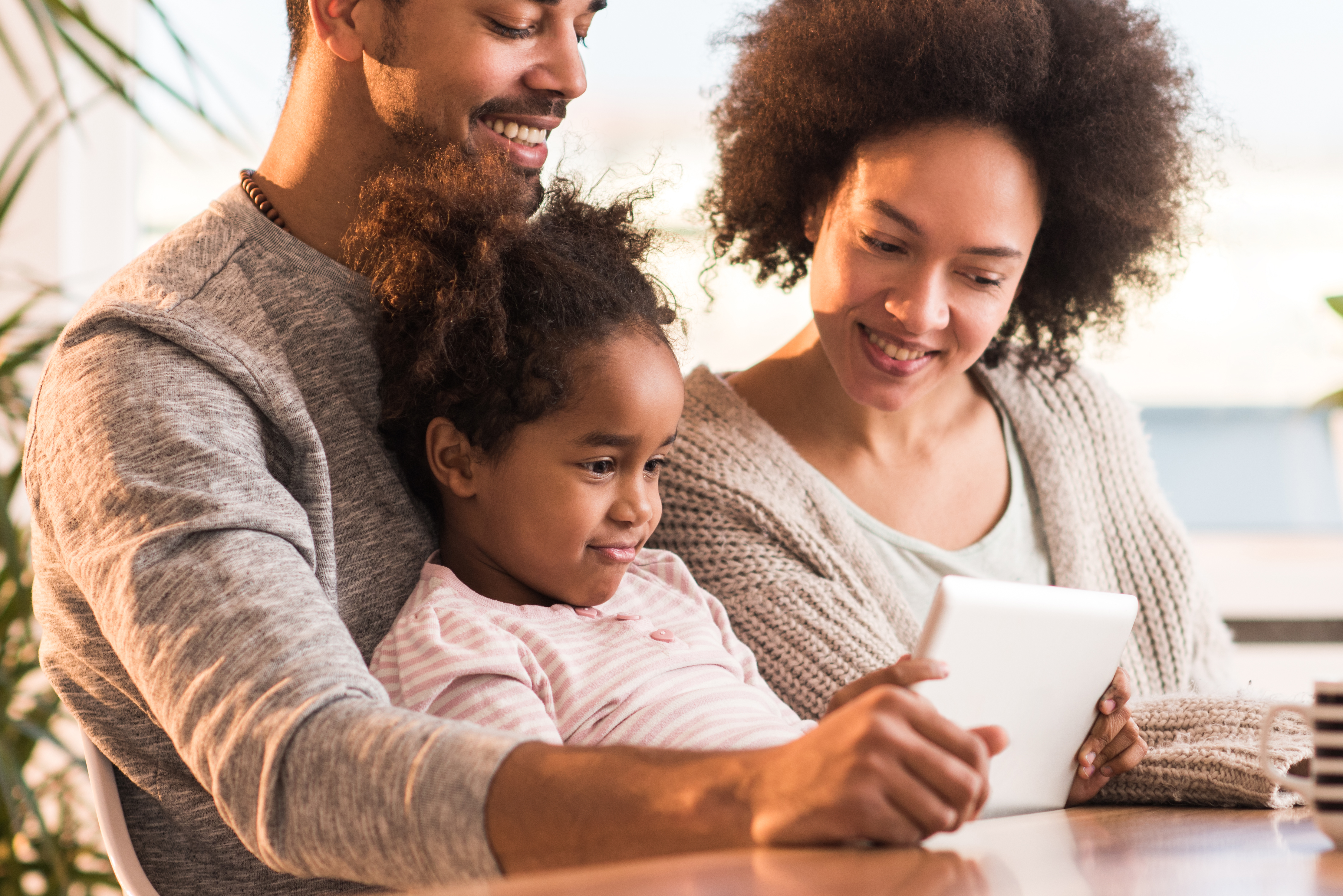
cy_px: 353
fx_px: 5261
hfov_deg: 14.5
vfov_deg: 9.7
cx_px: 798
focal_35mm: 141
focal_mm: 85
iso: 125
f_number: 2.2
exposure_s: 1/1250
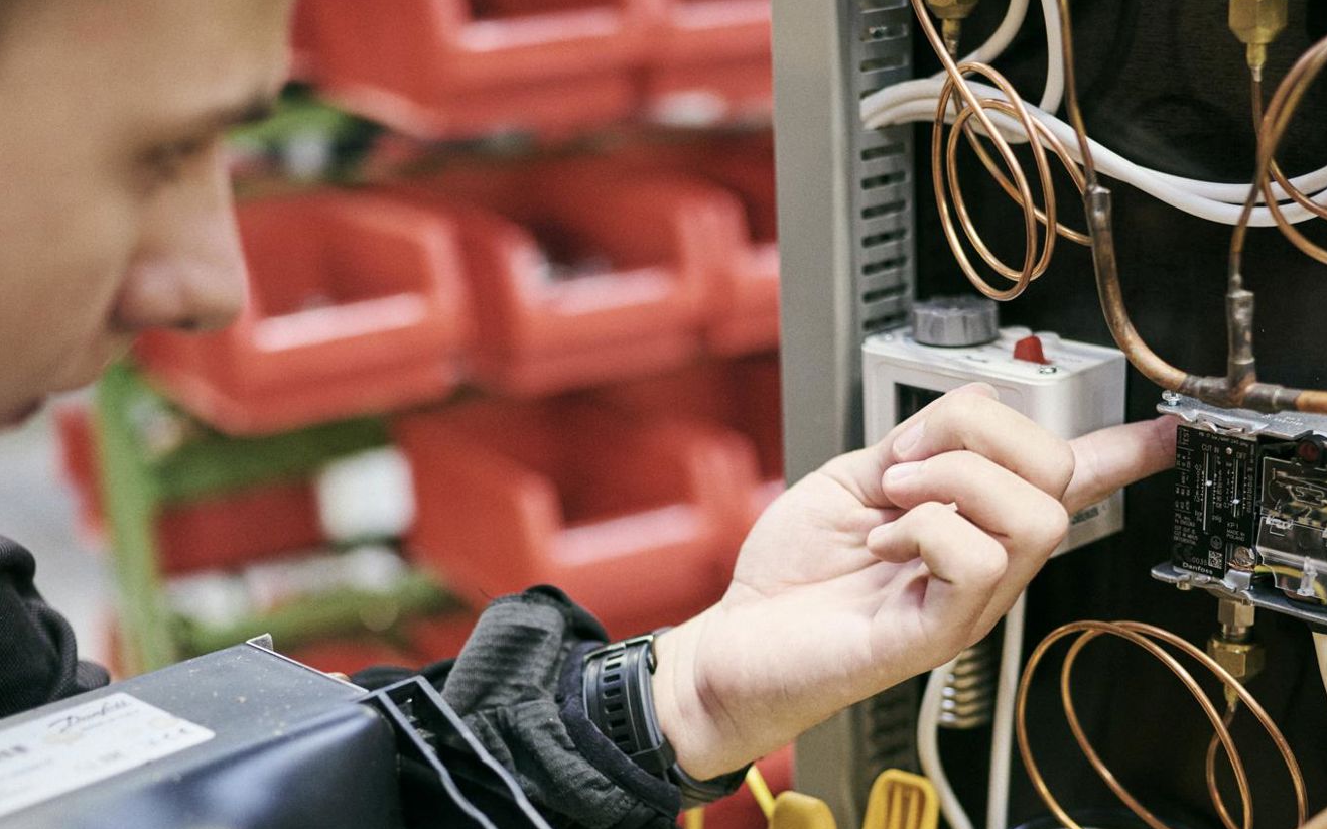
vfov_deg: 19.7
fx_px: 2351
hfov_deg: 31.5
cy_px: 703
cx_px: 756
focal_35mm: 65
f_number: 1.8
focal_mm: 35
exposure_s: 1/160
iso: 640
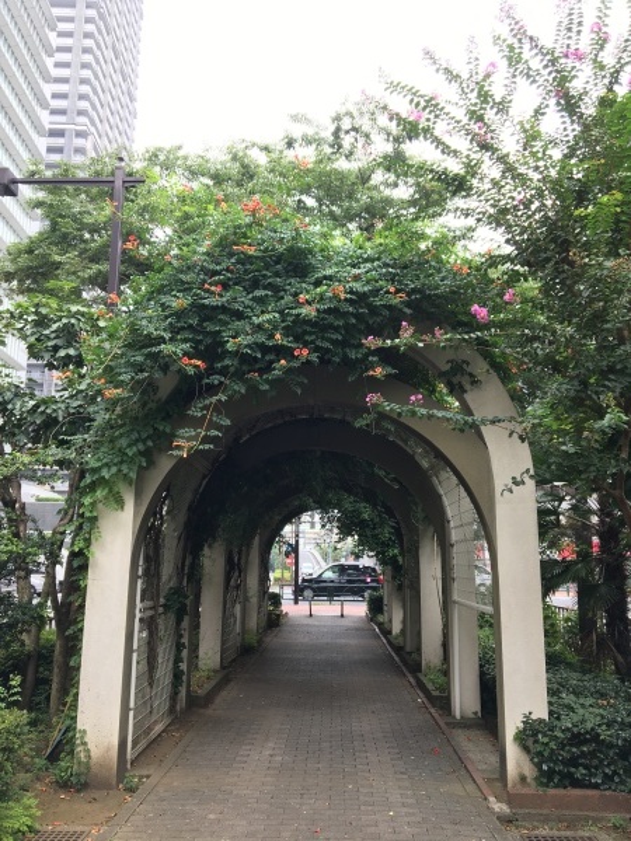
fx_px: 705
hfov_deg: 48.2
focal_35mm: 29
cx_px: 316
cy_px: 420
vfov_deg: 61.7
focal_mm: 4.15
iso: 25
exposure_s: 1/165
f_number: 2.2
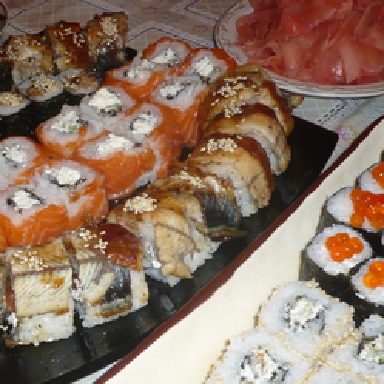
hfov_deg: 30.1
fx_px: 703
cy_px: 259
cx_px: 103
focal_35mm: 56
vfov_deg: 30.3
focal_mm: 5.8
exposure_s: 1/30
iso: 100
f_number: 2.8
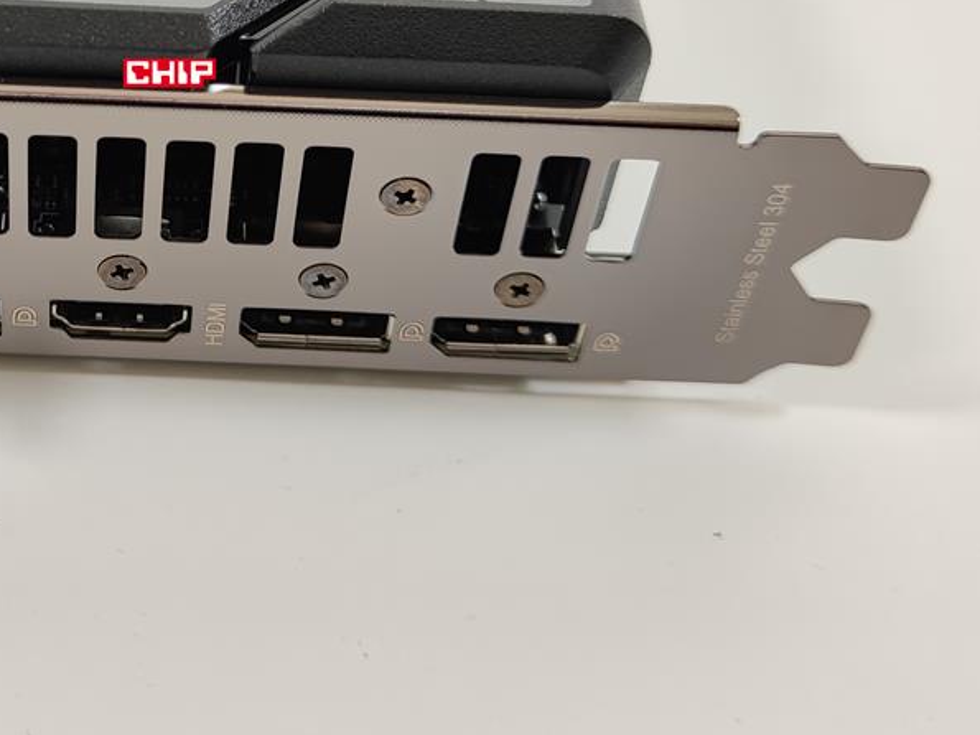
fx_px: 1783
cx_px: 170
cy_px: 73
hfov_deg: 29.9
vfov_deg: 22.7
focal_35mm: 63
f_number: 1.85
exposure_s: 1/100
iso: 54
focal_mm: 6.78
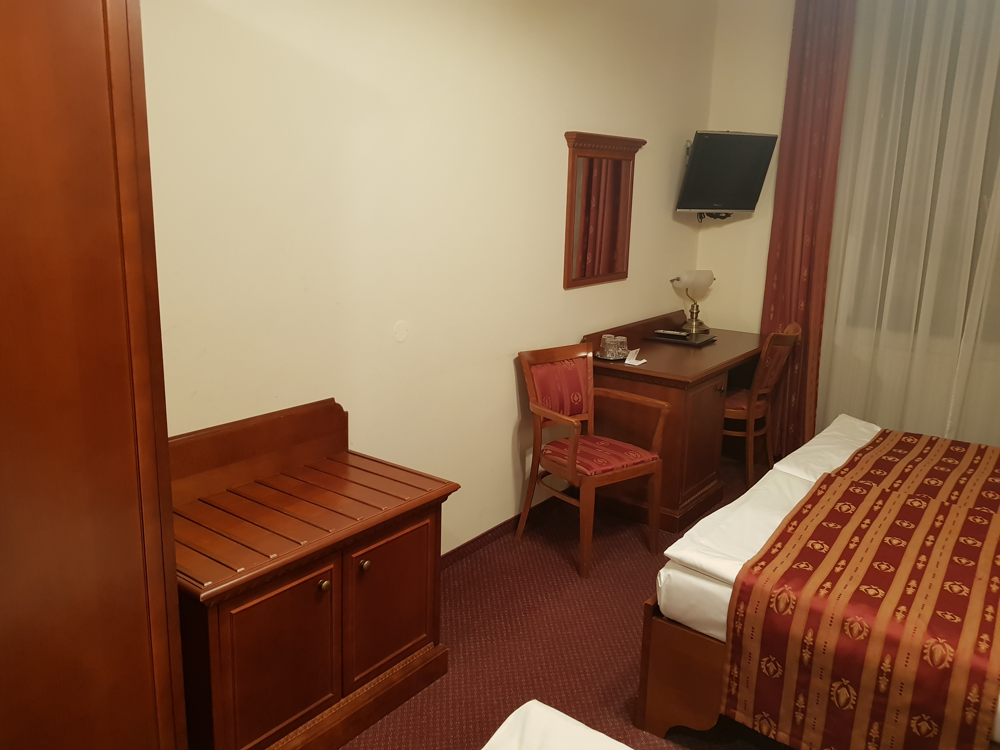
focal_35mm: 26
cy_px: 375
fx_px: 751
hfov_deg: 67.3
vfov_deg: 53.1
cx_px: 500
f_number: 1.7
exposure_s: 1/19
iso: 250
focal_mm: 4.2
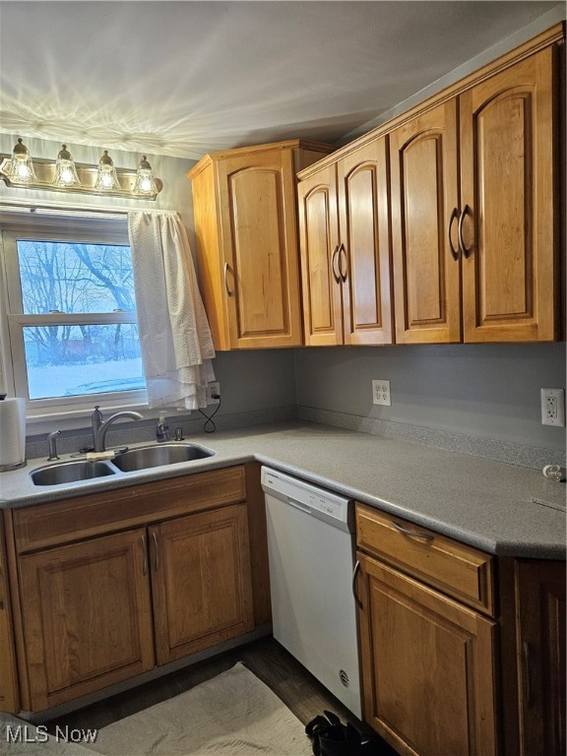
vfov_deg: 73.9
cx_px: 284
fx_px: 502
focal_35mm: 23
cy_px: 378
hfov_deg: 58.9
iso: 200
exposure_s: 1/120
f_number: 1.8
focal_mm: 5.4
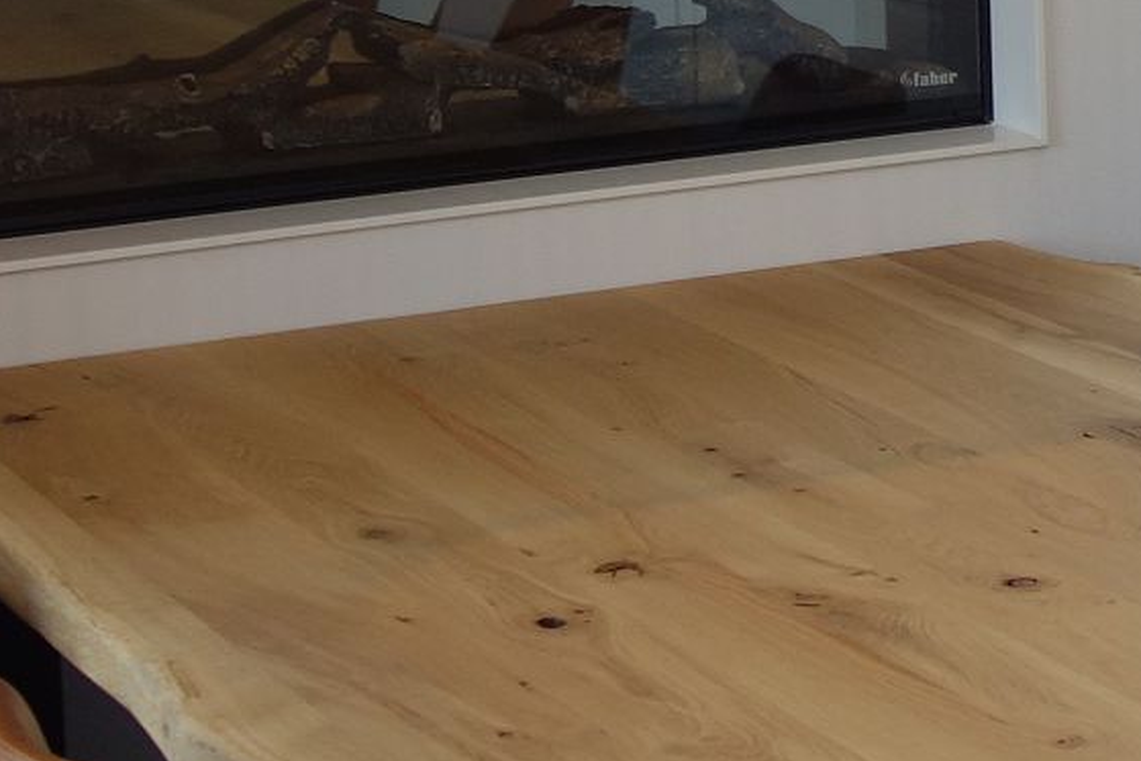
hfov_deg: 14.8
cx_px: 1025
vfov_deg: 9.9
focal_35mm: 137
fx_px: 4343
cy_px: -47
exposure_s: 1/40
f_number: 1.8
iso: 125
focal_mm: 10.4
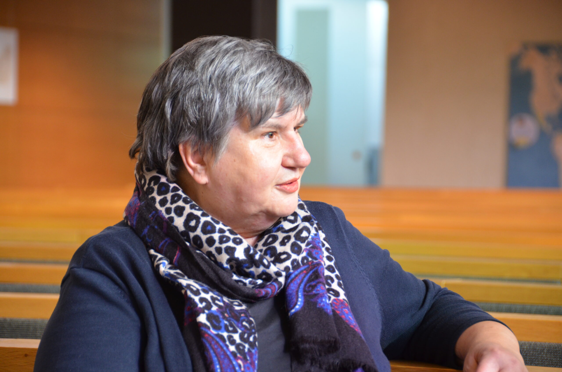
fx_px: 2617
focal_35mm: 168
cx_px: 281
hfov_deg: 12.3
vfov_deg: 8.1
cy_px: 186
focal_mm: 112
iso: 900
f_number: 5.3
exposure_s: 1/30
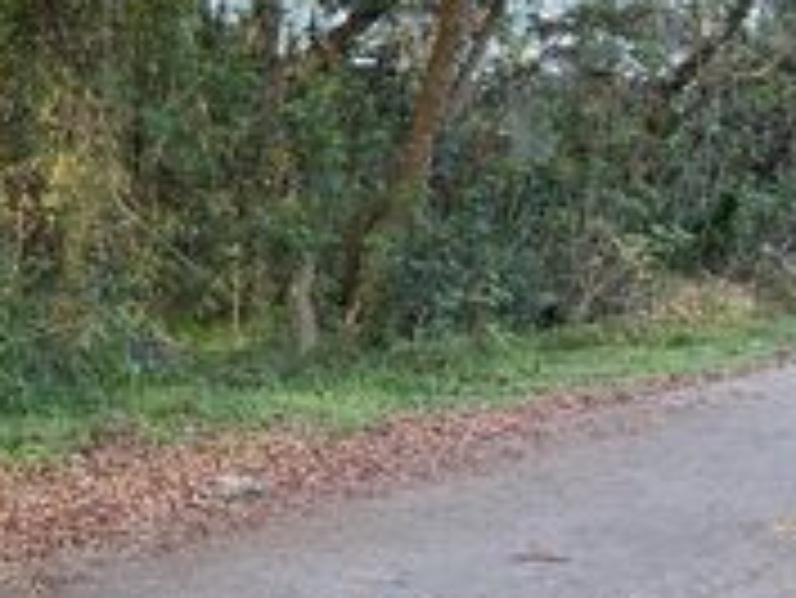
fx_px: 1887
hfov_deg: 21.8
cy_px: -7
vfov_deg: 17.6
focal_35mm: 82
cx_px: -189
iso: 50
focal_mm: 3
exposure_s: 1/120
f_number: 1.8
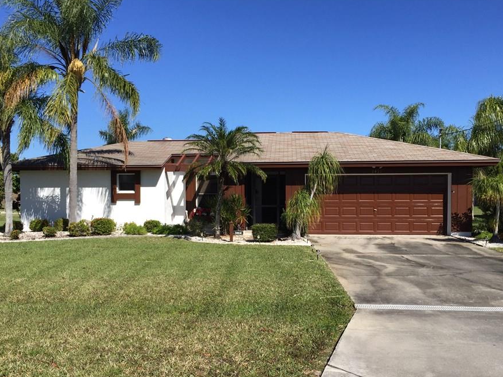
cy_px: 213
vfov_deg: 41.7
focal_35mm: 34
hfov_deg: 53.9
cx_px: 239
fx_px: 494
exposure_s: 1/2198
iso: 32
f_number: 2.2
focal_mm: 4.15
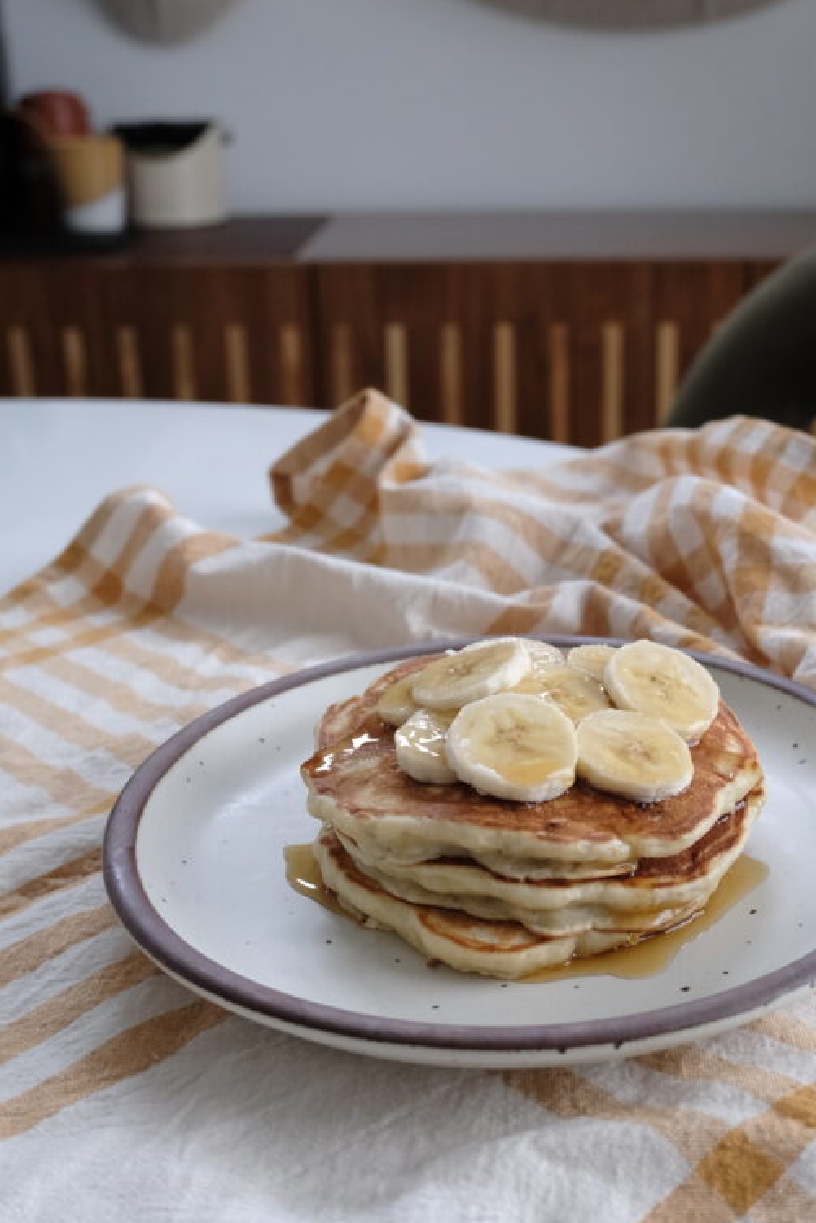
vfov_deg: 43.5
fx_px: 1529
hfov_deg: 29.6
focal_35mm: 45
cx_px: 555
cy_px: 552
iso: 2000
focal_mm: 22.1
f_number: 4.2
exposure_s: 1/100
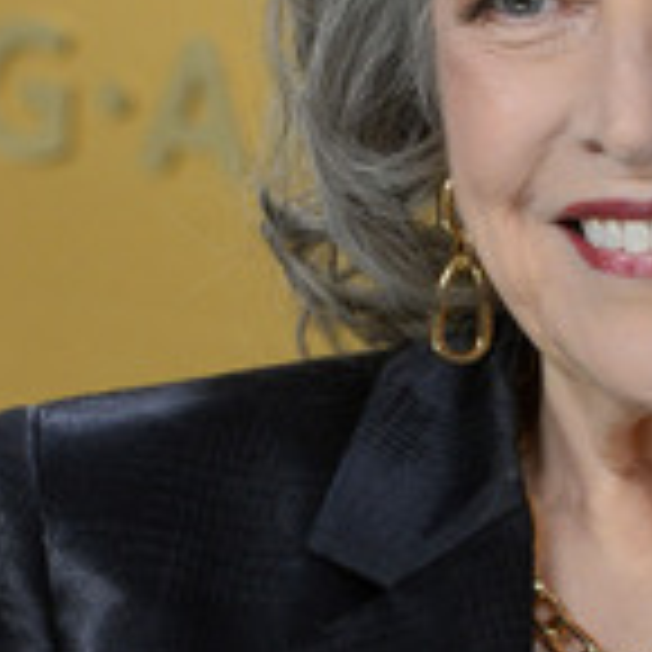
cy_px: 126
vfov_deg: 4.9
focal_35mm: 355
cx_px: 607
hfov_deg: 4.9
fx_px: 7565
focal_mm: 135
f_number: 5.6
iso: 2500
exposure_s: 1/250
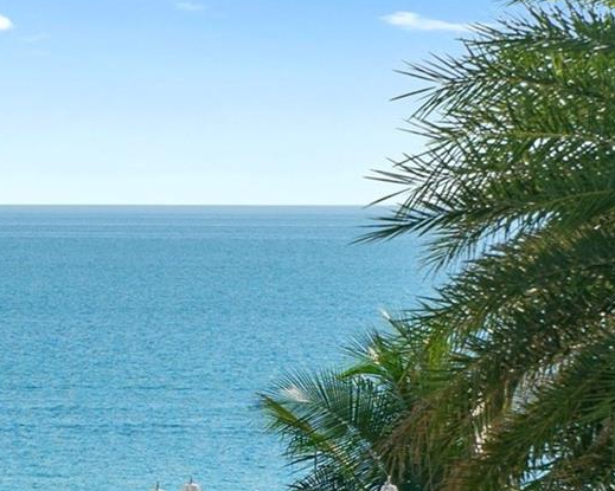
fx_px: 8262
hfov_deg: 4.3
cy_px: 395
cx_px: -25
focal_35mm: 454
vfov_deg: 3.4
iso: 100
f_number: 8
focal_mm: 105
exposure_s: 1/500
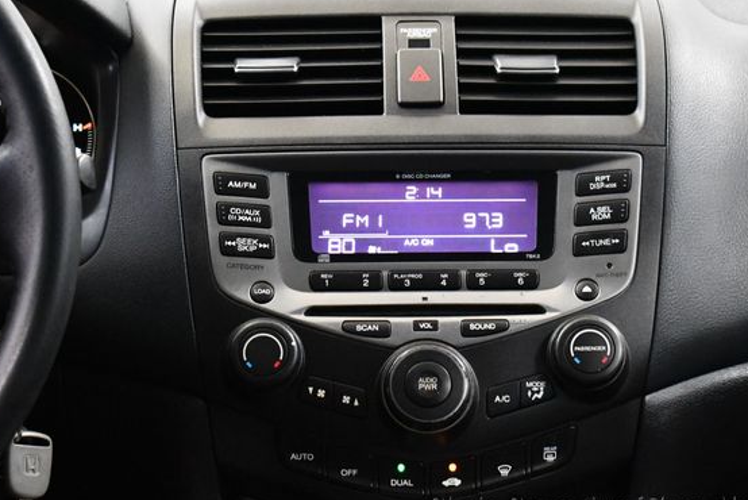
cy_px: 242
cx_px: 412
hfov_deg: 18.4
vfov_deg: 12.4
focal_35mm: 111
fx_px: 2307
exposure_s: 1/60
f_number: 5.3
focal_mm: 48
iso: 5600
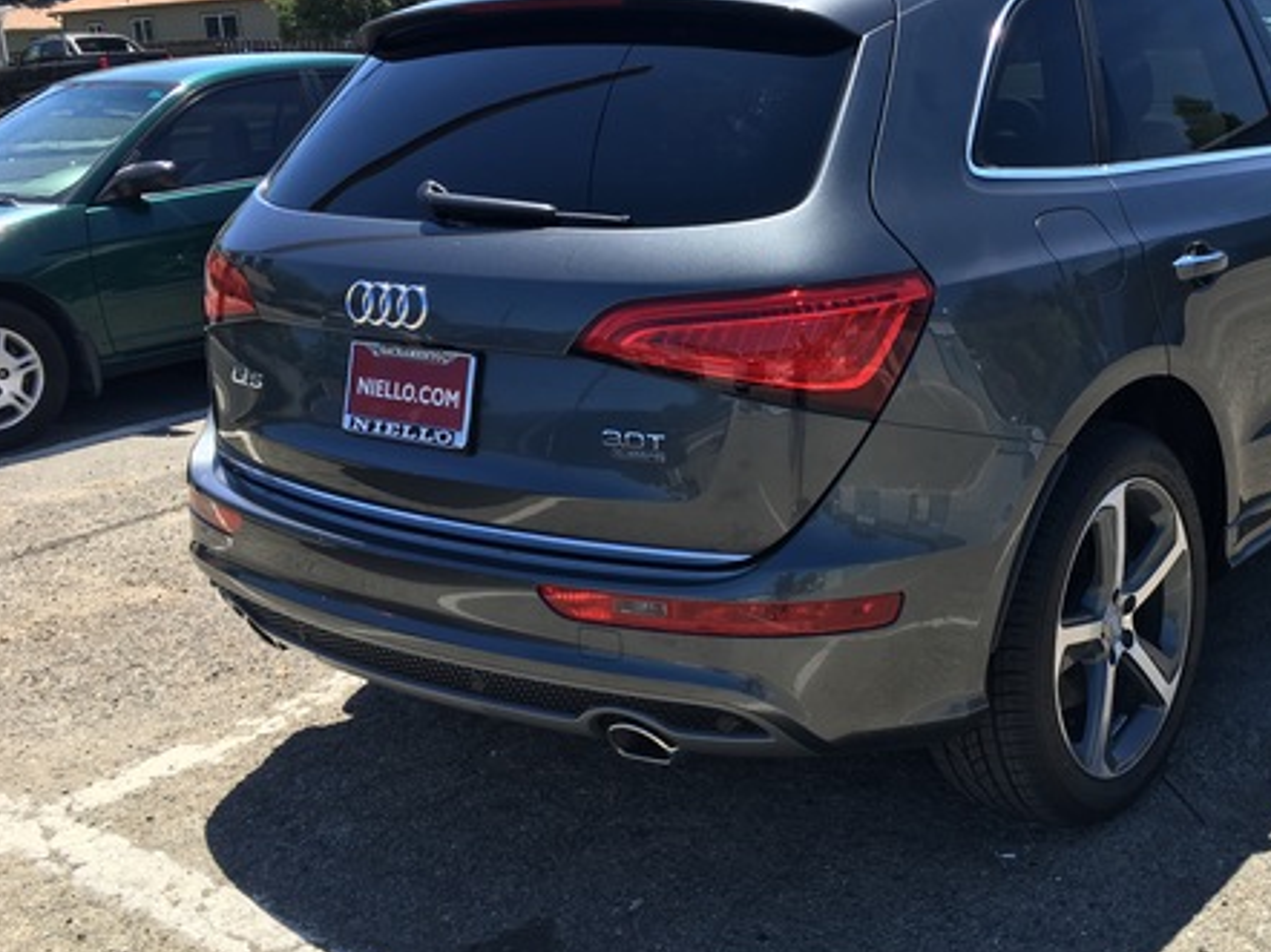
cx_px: 897
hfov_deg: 43.8
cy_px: 434
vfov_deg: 34.3
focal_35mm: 42
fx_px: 1541
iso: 25
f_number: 2.2
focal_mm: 4.15
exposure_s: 1/732
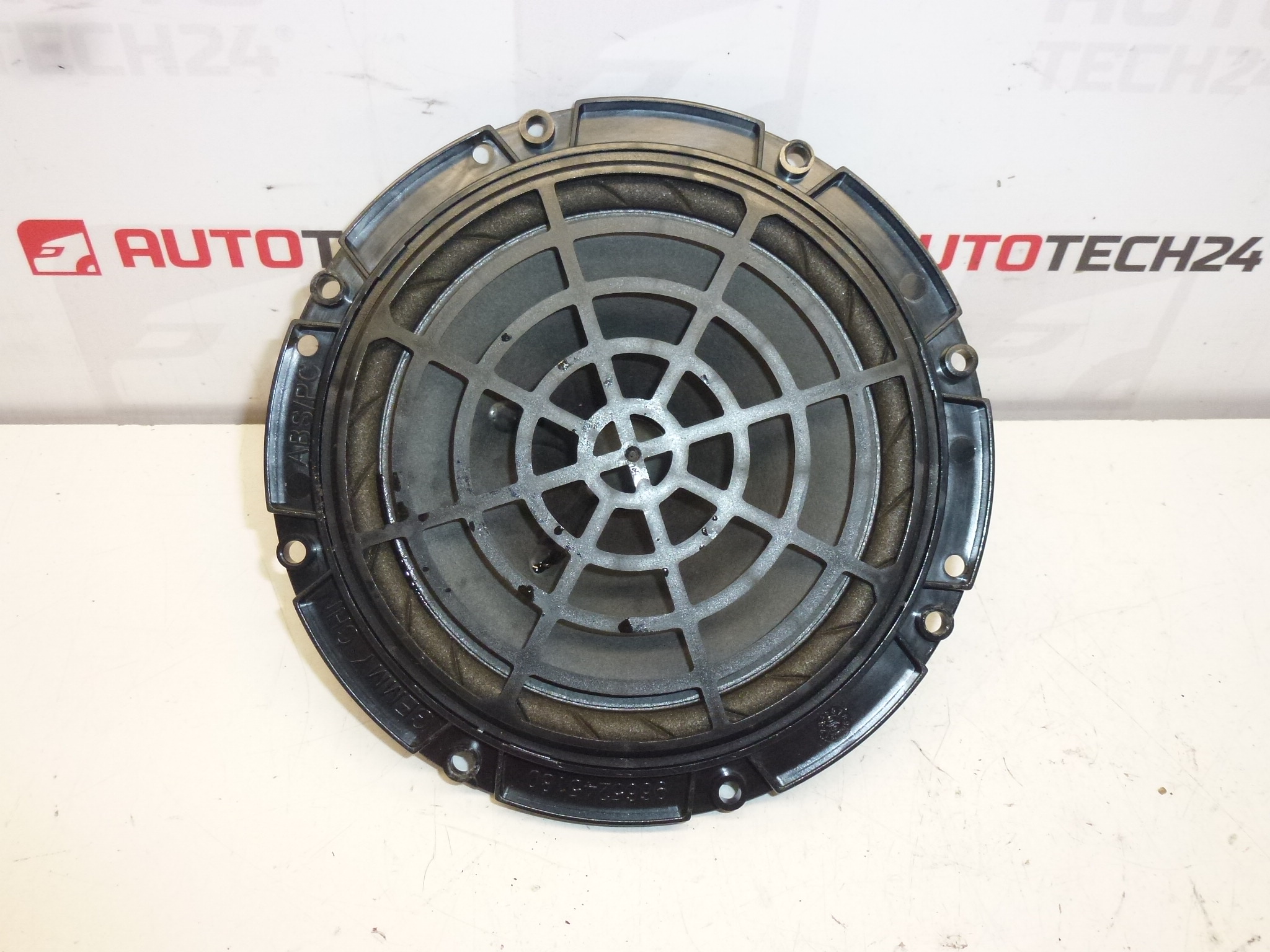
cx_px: 635
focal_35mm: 30
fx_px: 1101
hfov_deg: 60.0
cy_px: 476
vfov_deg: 46.8
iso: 400
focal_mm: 5.4
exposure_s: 1/200
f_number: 3.5
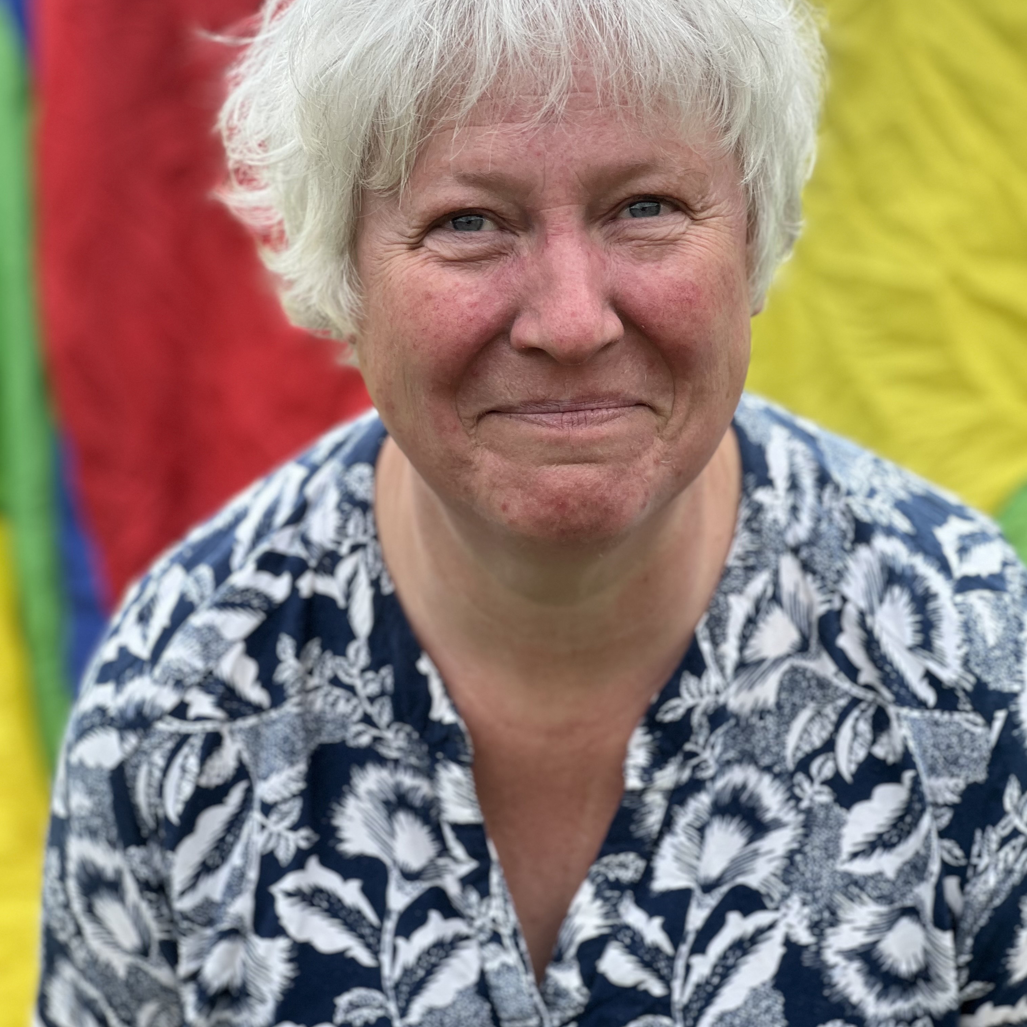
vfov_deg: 19.1
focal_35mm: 91
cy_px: 384
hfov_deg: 19.1
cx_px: 514
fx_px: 3054
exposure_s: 1/121
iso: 32
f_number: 2.8
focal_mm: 9
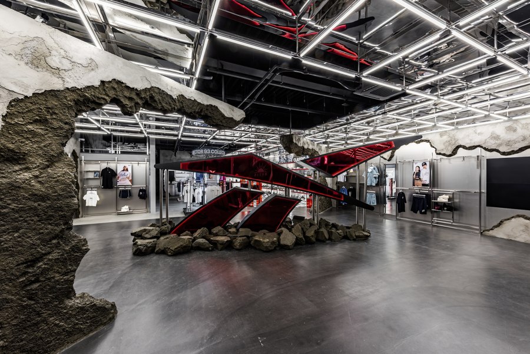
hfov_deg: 104.2
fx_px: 206
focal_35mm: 14
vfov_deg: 81.3
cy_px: 177
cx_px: 265
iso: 100
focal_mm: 14
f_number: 11
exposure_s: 1/5
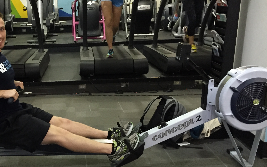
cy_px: 117
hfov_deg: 40.1
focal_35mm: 49
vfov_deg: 26.1
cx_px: 73
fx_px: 357
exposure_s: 1/15
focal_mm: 4.15
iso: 250
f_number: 2.2
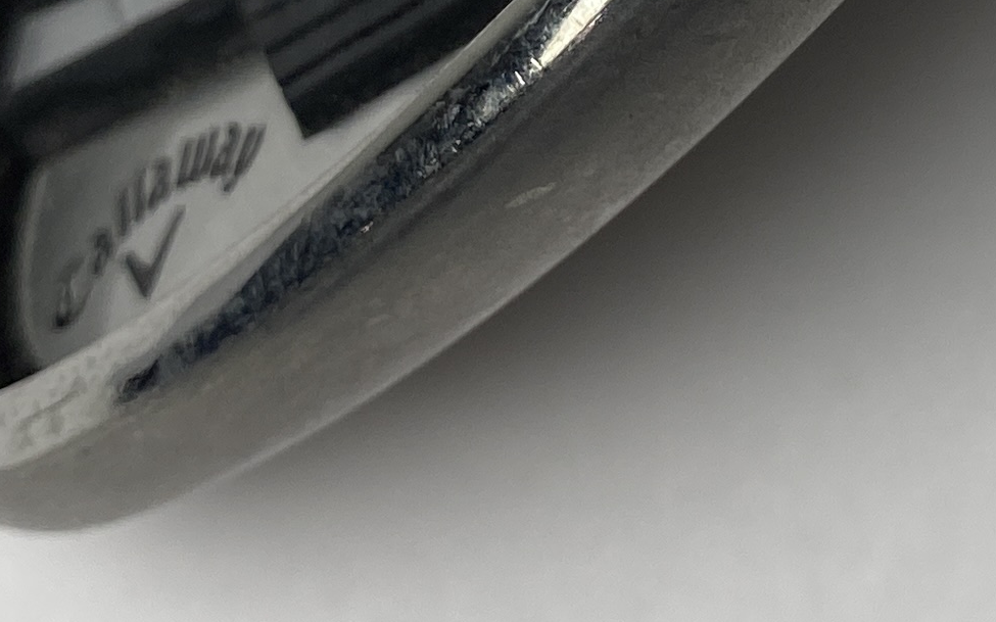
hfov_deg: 17.4
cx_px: 1206
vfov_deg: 11.2
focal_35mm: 114
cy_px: -191
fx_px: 3094
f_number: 1.8
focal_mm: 4.25
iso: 32
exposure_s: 1/408
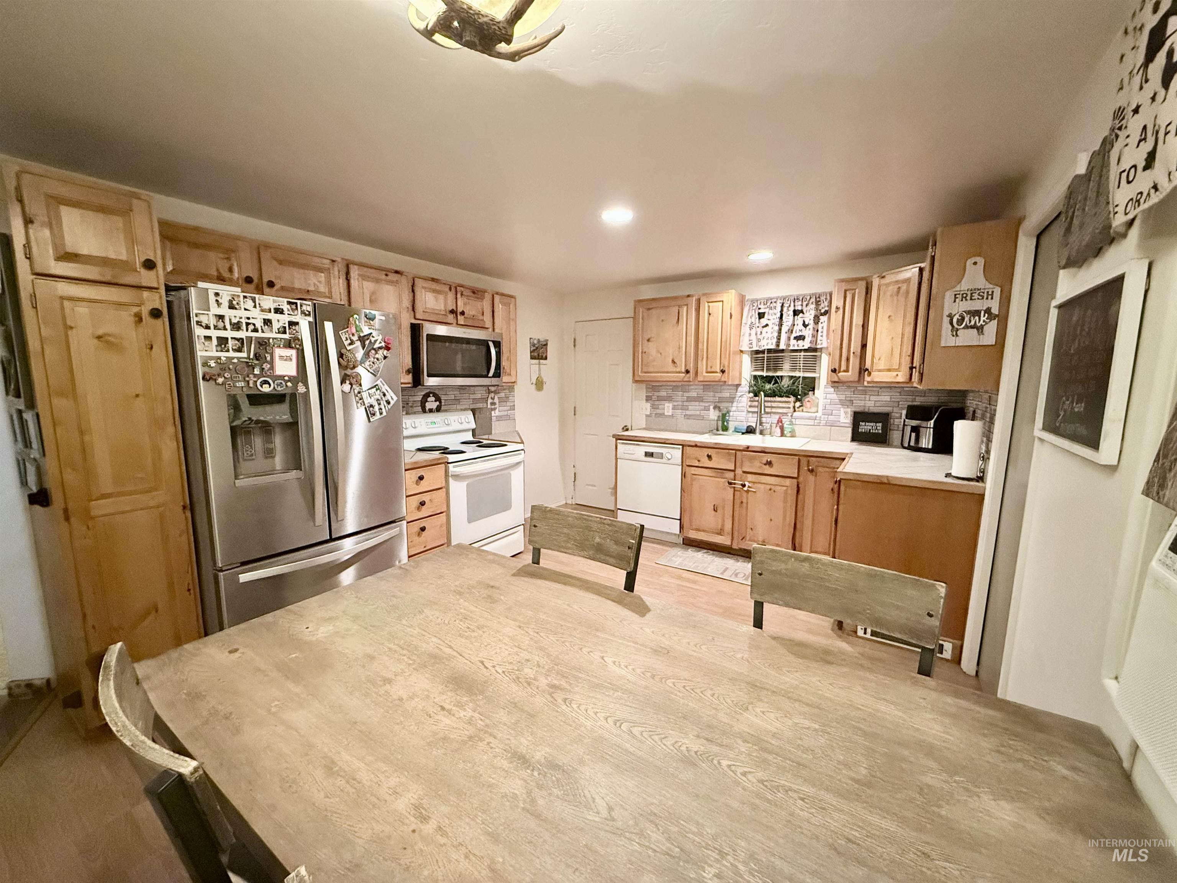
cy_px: 442
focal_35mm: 14
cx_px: 588
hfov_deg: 102.1
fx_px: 476
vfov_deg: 85.7
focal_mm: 2.22
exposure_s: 1/60
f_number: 2.2
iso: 1000
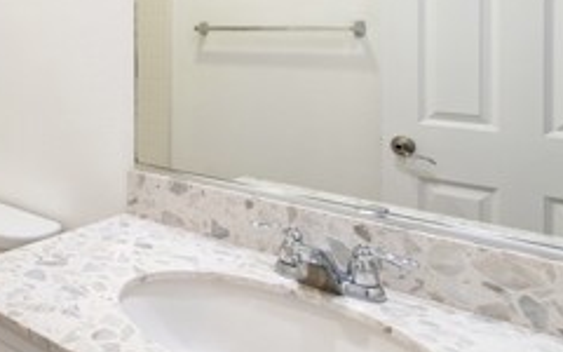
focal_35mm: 38
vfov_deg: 31.9
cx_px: -70
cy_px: 33
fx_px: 583
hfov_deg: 40.5
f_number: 2.8
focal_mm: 14
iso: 400
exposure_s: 1/200
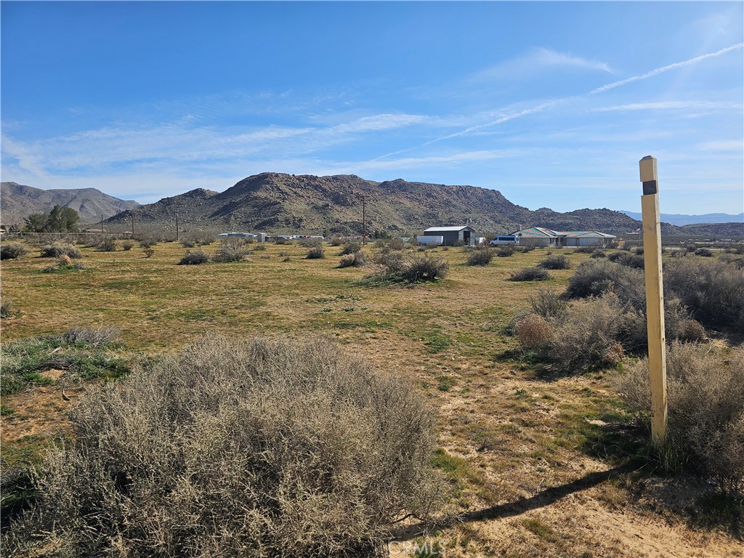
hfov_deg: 73.9
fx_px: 494
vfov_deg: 58.9
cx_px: 372
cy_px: 279
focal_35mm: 23
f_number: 1.7
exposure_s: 1/1142
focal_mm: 6.3
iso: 10
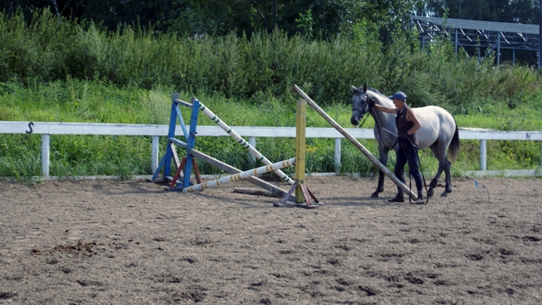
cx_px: 271
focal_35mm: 79
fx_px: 1135
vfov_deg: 15.3
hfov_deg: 26.9
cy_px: 141
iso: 100
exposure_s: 1/125
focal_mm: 50
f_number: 6.3
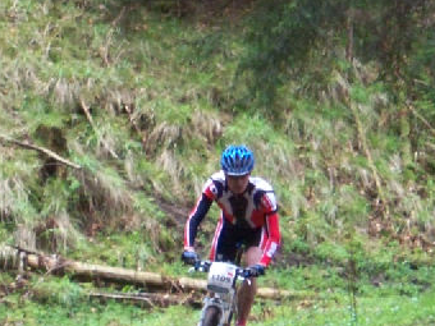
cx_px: 223
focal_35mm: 275
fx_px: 3456
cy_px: 329
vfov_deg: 5.4
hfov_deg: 7.2
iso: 400
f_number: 4.4
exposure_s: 1/125
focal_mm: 19.2
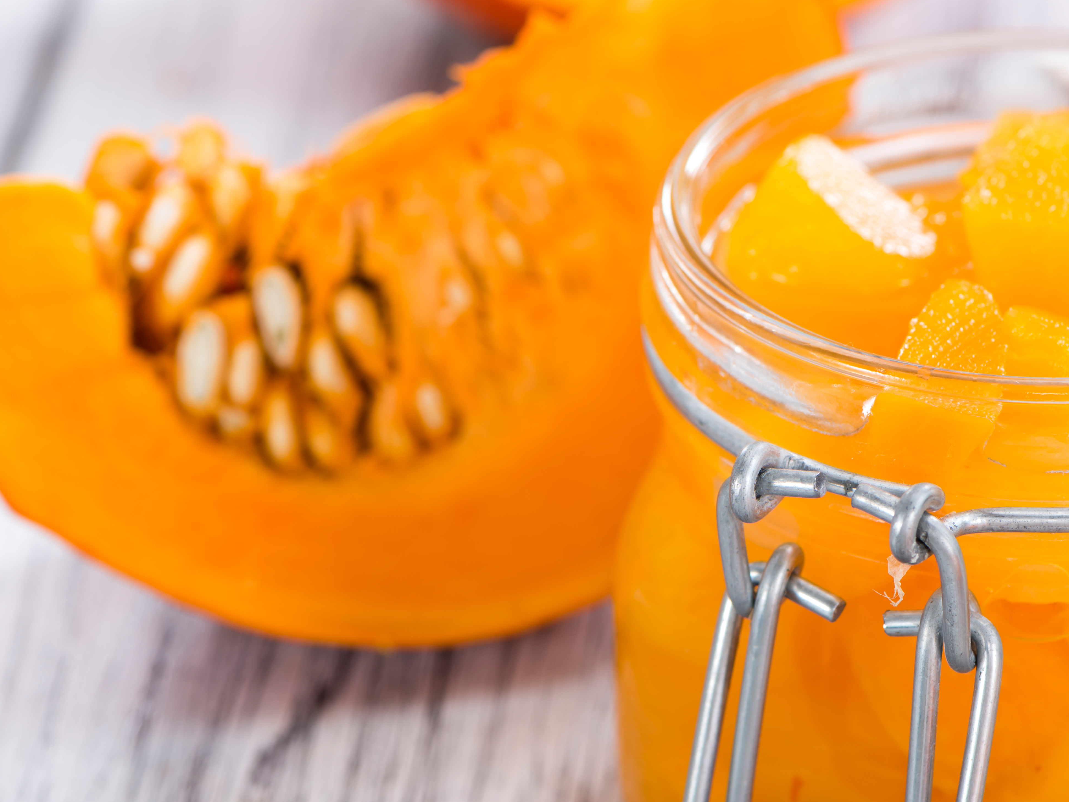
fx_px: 5898
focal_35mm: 191
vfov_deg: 7.8
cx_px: 767
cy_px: 374
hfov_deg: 10.3
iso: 50
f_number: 8
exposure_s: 1/250
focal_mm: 105
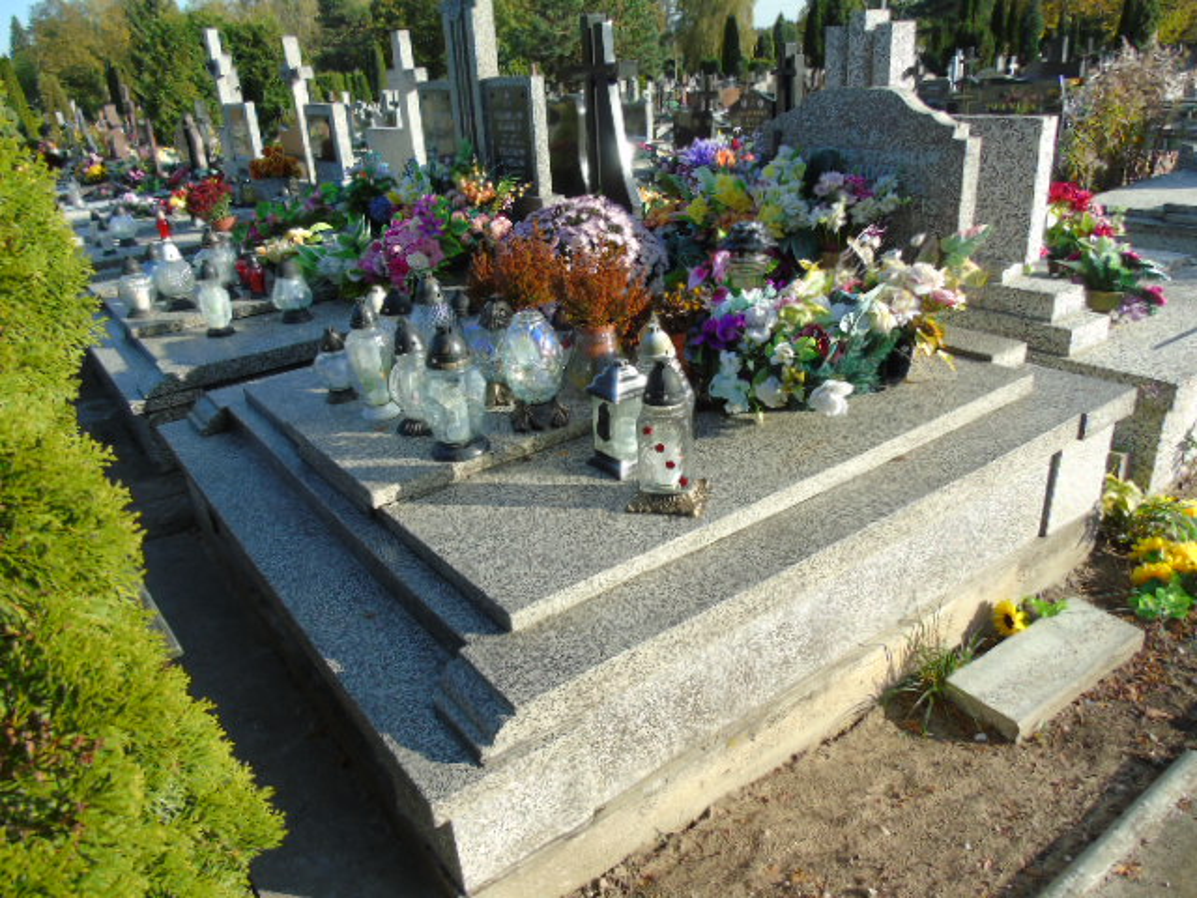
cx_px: 598
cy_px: 449
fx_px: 864
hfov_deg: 69.4
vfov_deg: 54.9
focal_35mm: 25
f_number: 3.4
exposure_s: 1/500
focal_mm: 4.4
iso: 80
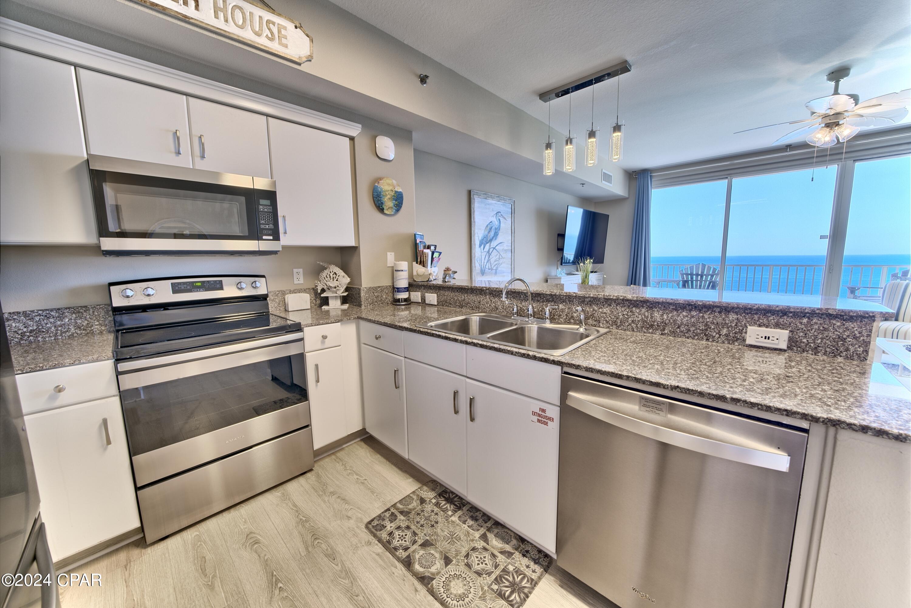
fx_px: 329
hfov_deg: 108.3
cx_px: 456
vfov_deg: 85.5
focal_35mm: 13
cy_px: 304
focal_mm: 13
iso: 500
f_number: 9.5
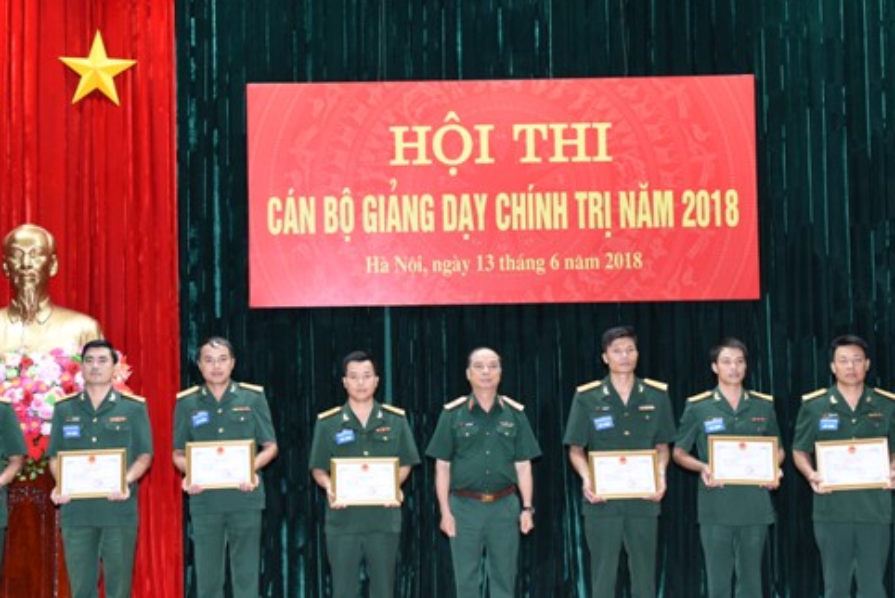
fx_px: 1468
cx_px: 356
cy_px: 396
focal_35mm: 59
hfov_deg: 33.8
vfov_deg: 22.9
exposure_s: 1/60
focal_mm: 38
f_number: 5.6
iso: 1250
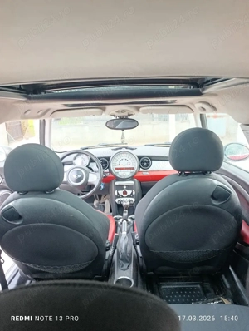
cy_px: 166
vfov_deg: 73.8
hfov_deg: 59.0
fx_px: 220
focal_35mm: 23
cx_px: 124
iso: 640
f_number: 1.6
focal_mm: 6.14
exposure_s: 1/101
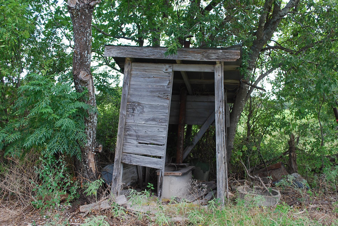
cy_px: 113
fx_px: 367
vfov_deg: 34.3
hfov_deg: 49.5
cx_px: 169
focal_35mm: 39
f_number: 5.6
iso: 180
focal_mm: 26
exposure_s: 1/125
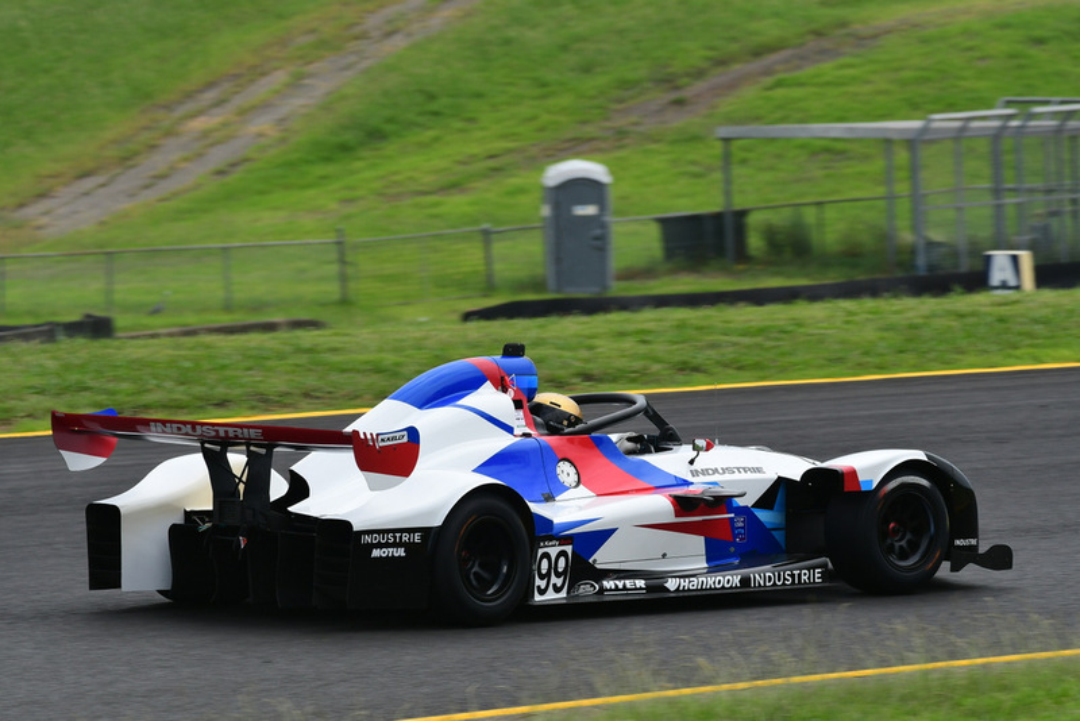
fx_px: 12154
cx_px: 540
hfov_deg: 5.1
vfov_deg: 3.4
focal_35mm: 405
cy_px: 360
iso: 500
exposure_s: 1/640
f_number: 11
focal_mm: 270
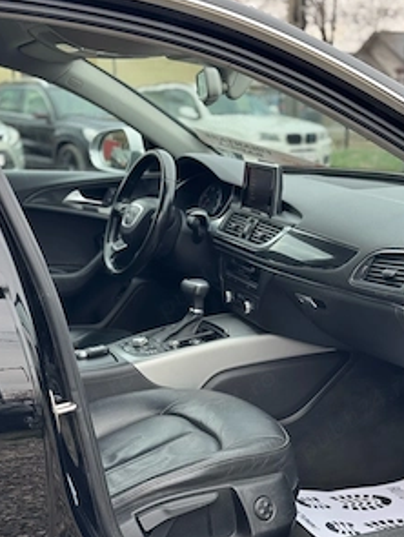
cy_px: 295
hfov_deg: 22.6
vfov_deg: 29.8
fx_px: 1009
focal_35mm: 65
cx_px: 253
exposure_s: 1/553
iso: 64
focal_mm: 6.76
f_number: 1.78
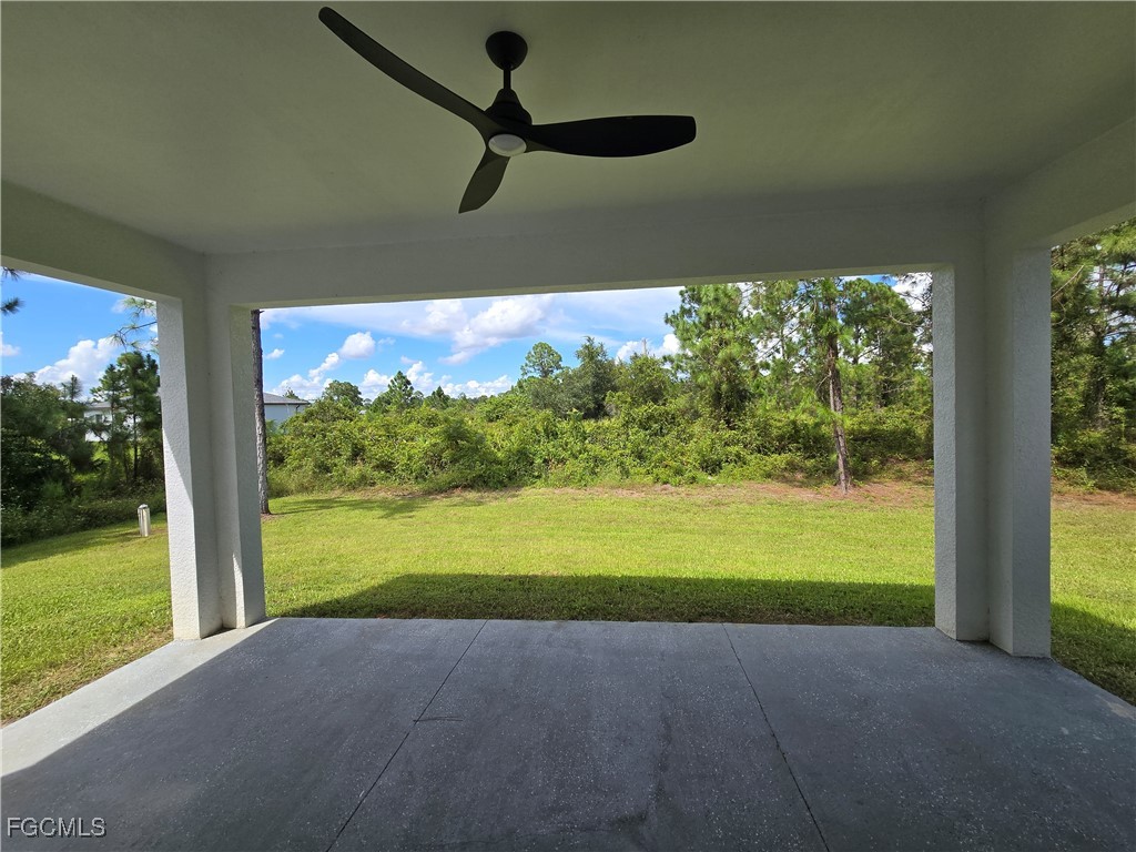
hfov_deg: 106.2
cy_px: 426
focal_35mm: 13
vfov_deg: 89.9
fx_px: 427
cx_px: 568
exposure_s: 1/1418
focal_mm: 2.2
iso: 50
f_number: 2.2
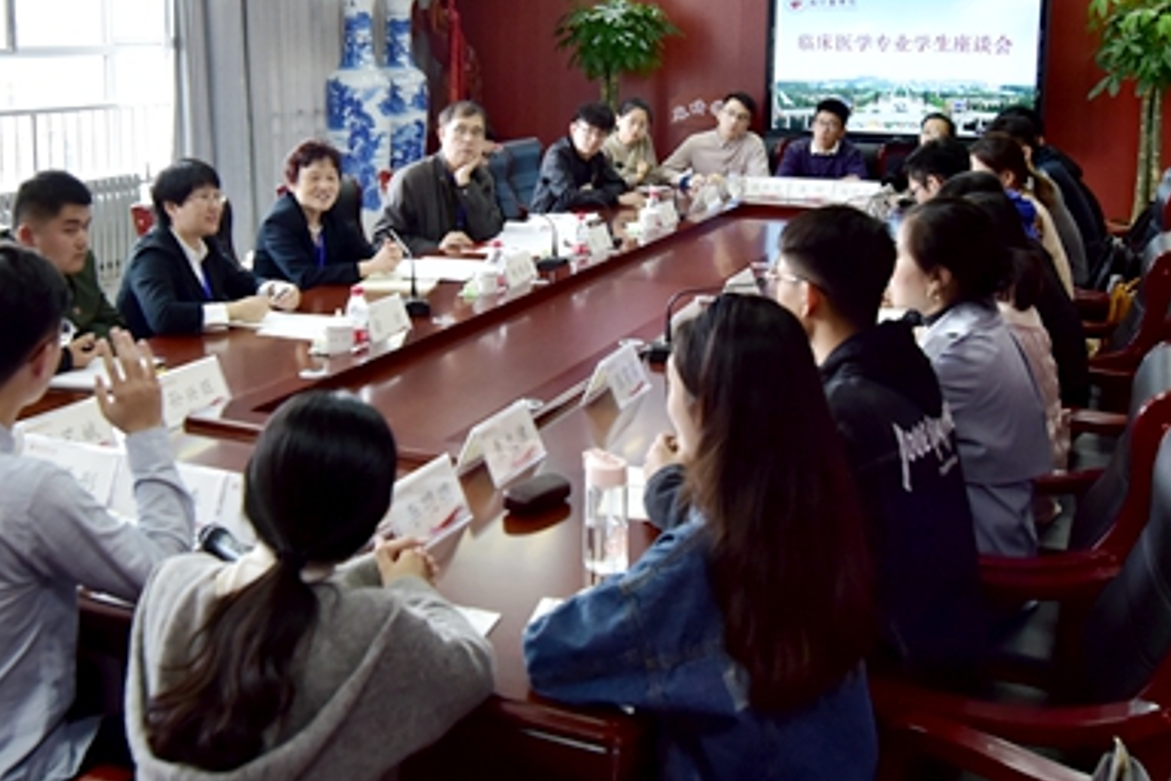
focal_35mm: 25
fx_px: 813
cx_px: 369
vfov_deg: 51.2
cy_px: 430
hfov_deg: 69.0
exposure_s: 1/80
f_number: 4.5
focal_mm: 16
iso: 1250
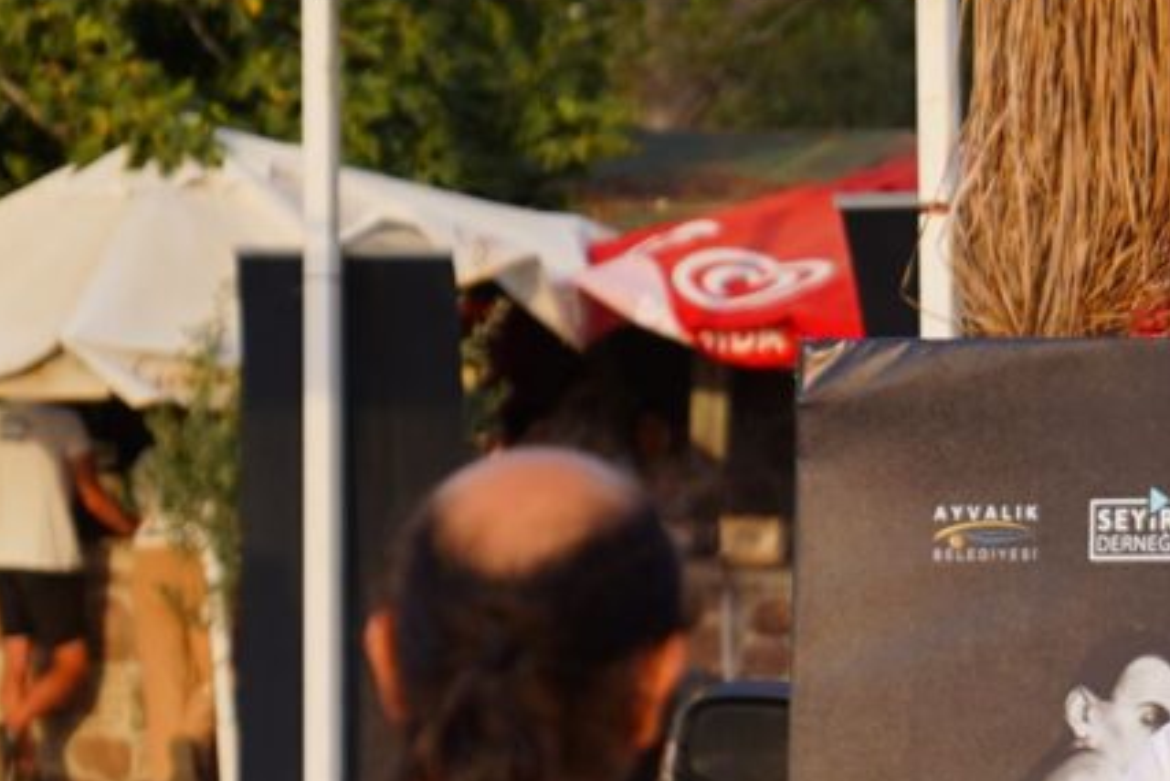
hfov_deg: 8.1
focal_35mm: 252
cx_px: 1348
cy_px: 719
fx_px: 8192
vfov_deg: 5.4
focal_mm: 70
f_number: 2.8
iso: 100
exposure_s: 1/640
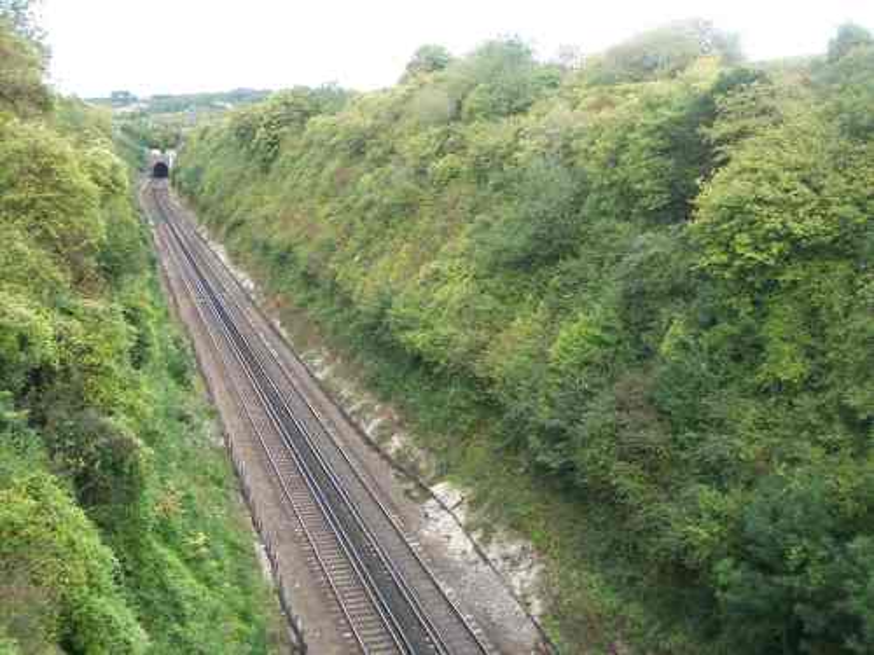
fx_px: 985
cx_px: 437
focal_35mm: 39
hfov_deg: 47.9
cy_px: 328
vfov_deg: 36.8
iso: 64
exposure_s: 1/50
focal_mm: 6.4
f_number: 3.9
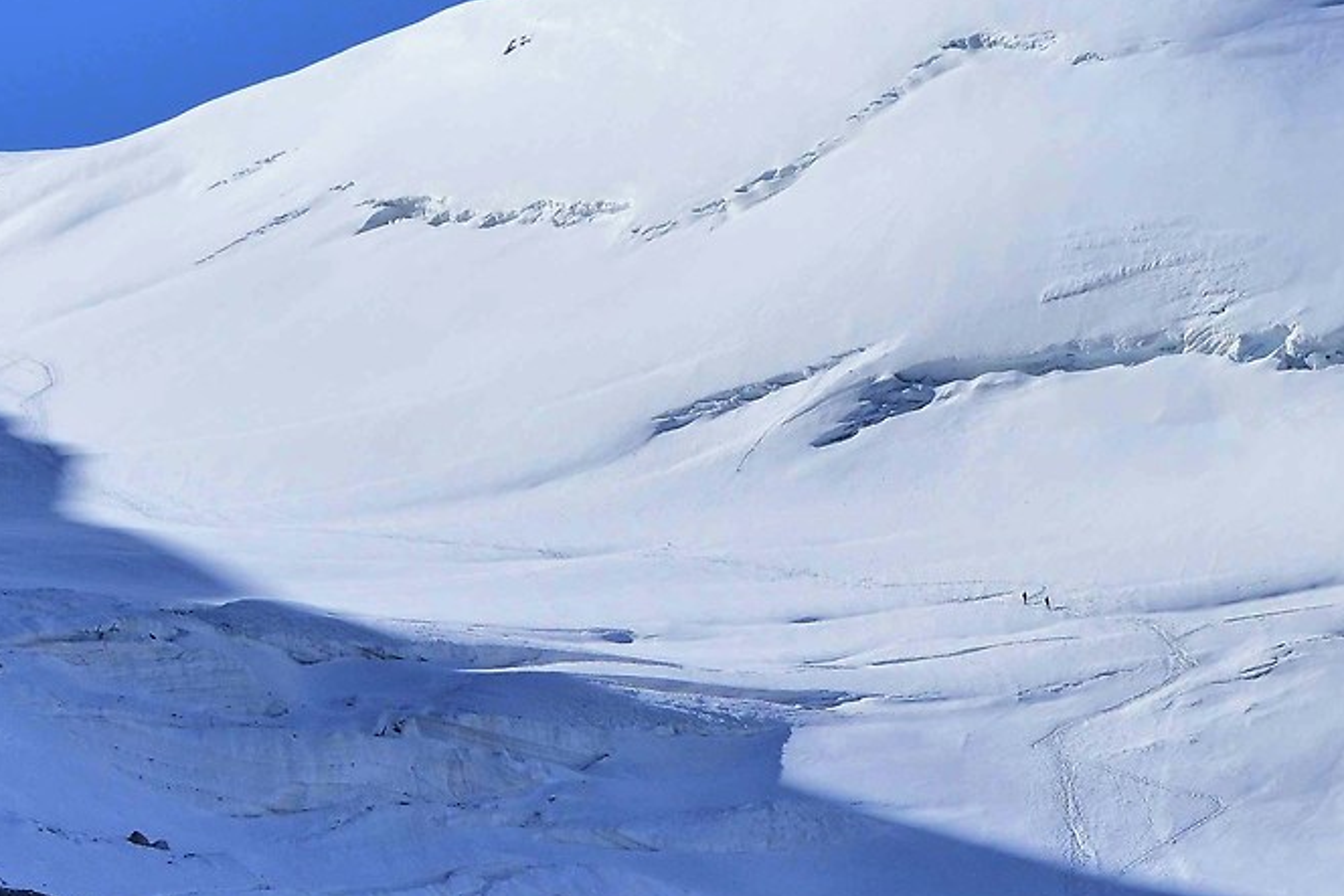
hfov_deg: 2.7
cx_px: 1251
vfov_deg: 1.8
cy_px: 862
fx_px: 28340
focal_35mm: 759
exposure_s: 1/3200
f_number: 8
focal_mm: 210
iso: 500
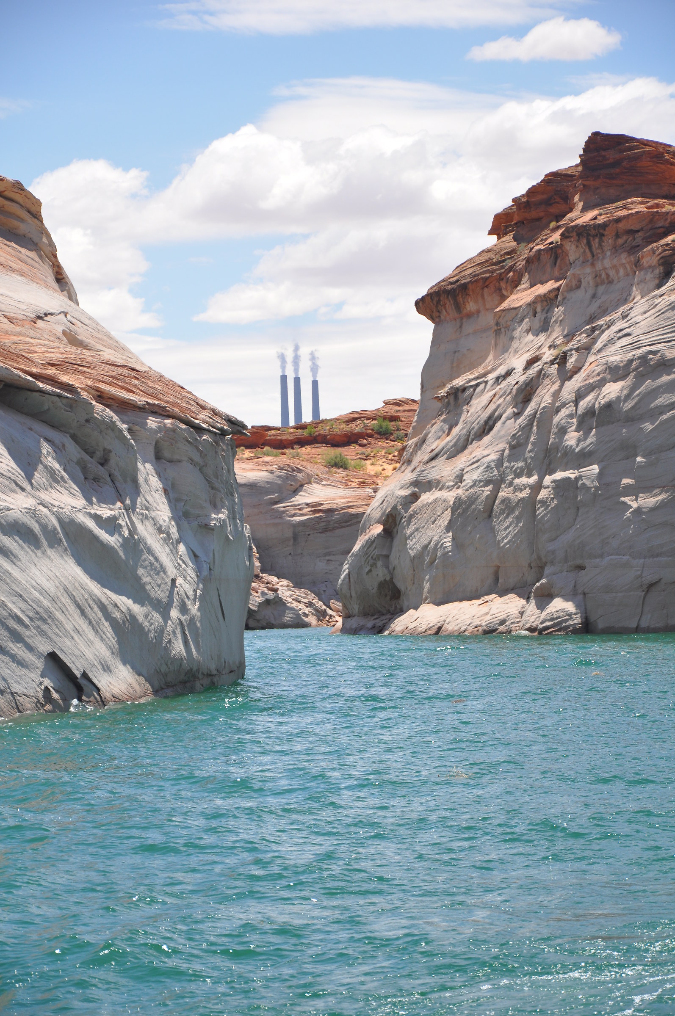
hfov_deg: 10.7
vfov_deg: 16.1
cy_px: 508
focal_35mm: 128
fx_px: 3595
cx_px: 338
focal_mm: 85
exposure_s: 1/640
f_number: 6.3
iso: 200
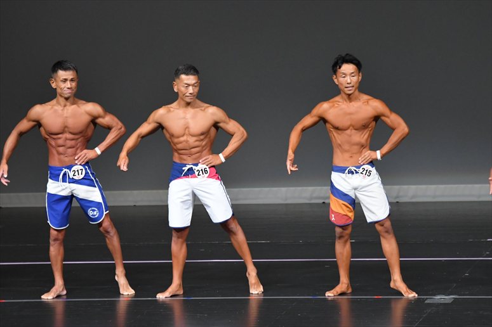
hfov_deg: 6.9
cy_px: 164
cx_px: 246
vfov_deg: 4.6
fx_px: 4098
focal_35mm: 300
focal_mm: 200
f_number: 5.6
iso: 4000
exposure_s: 1/400
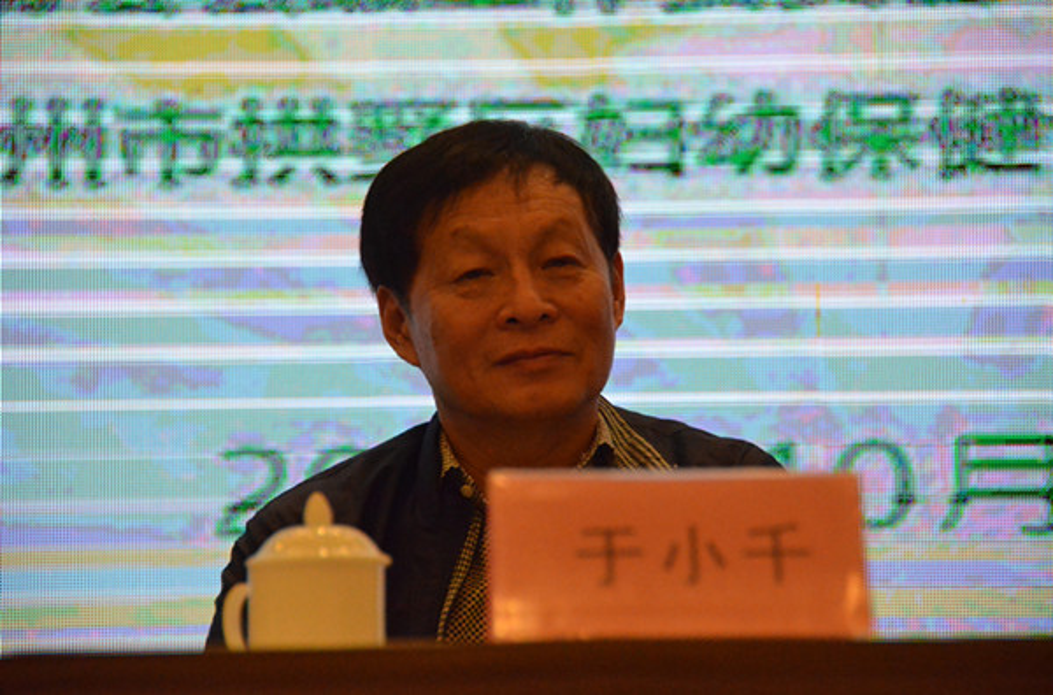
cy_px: 348
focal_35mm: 195
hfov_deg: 10.6
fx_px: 5686
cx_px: 526
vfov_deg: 7.0
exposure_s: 1/800
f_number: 5.6
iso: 6400
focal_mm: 130
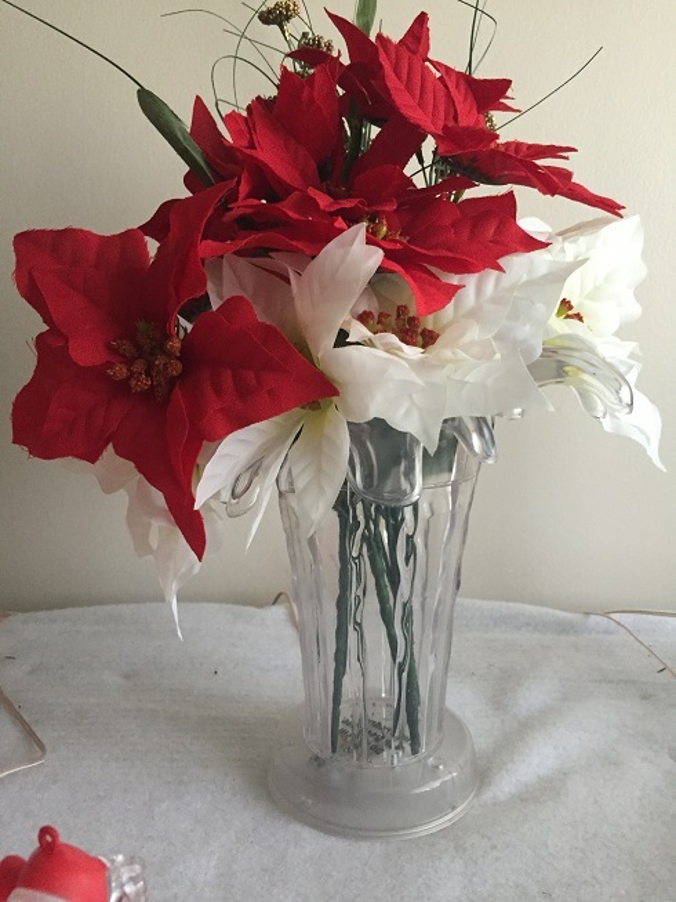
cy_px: 451
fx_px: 755
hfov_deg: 48.2
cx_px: 338
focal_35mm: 29
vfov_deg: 61.7
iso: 250
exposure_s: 1/30
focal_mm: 4.15
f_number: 2.2
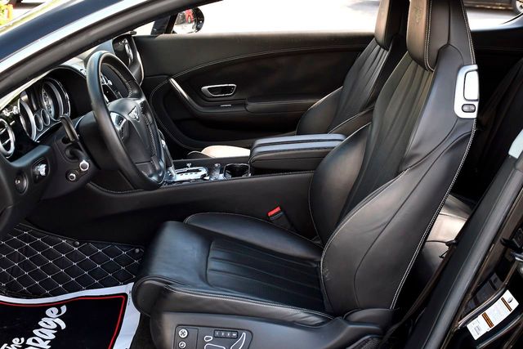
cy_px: 174
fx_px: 625
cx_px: 262
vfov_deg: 31.2
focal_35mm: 43
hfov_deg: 45.4
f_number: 5
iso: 640
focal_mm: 29
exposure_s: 1/400
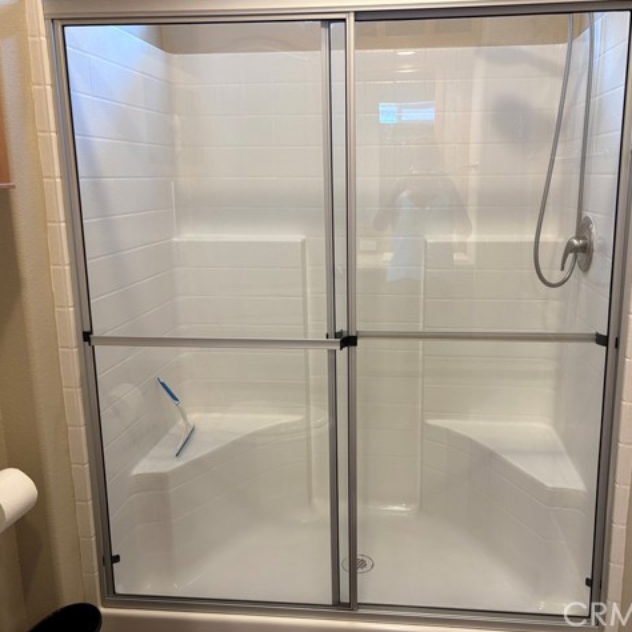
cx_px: 355
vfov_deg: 52.5
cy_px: 313
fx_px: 640
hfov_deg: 52.4
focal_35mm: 31
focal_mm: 5.96
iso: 160
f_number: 1.6
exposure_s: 1/60
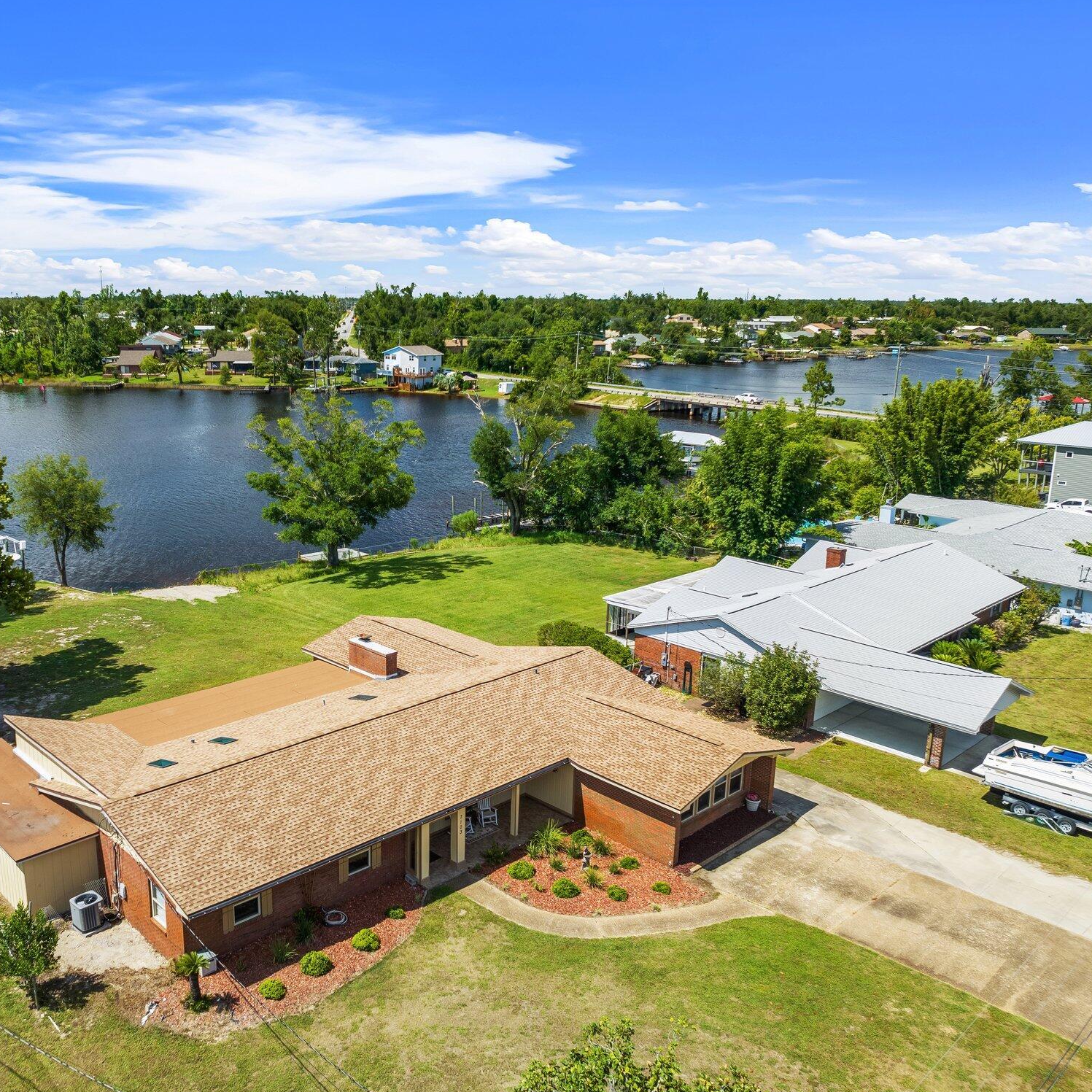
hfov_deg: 54.8
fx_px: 1035
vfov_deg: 55.6
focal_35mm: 29
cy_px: 550
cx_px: 390
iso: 100
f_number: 4
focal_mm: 12.29
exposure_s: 1/240
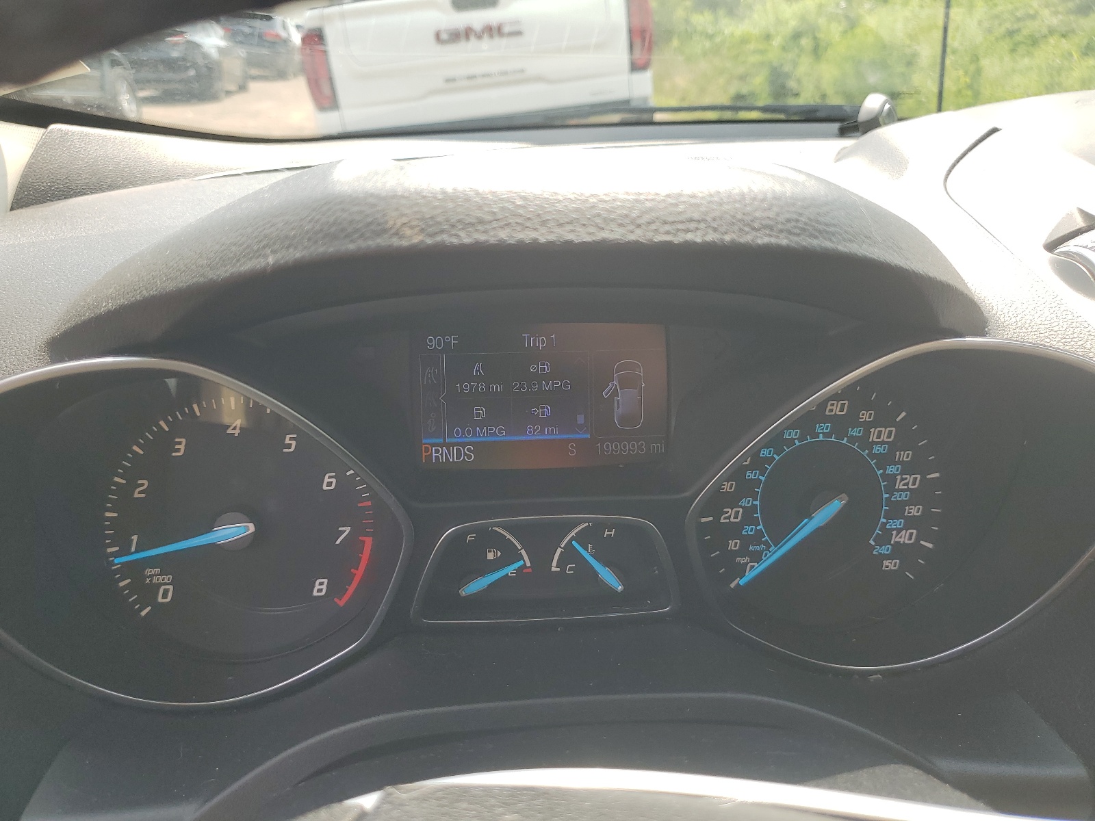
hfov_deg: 67.3
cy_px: 410
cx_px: 548
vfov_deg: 53.1
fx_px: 822
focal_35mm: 26
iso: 50
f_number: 1.5
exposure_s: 1/588
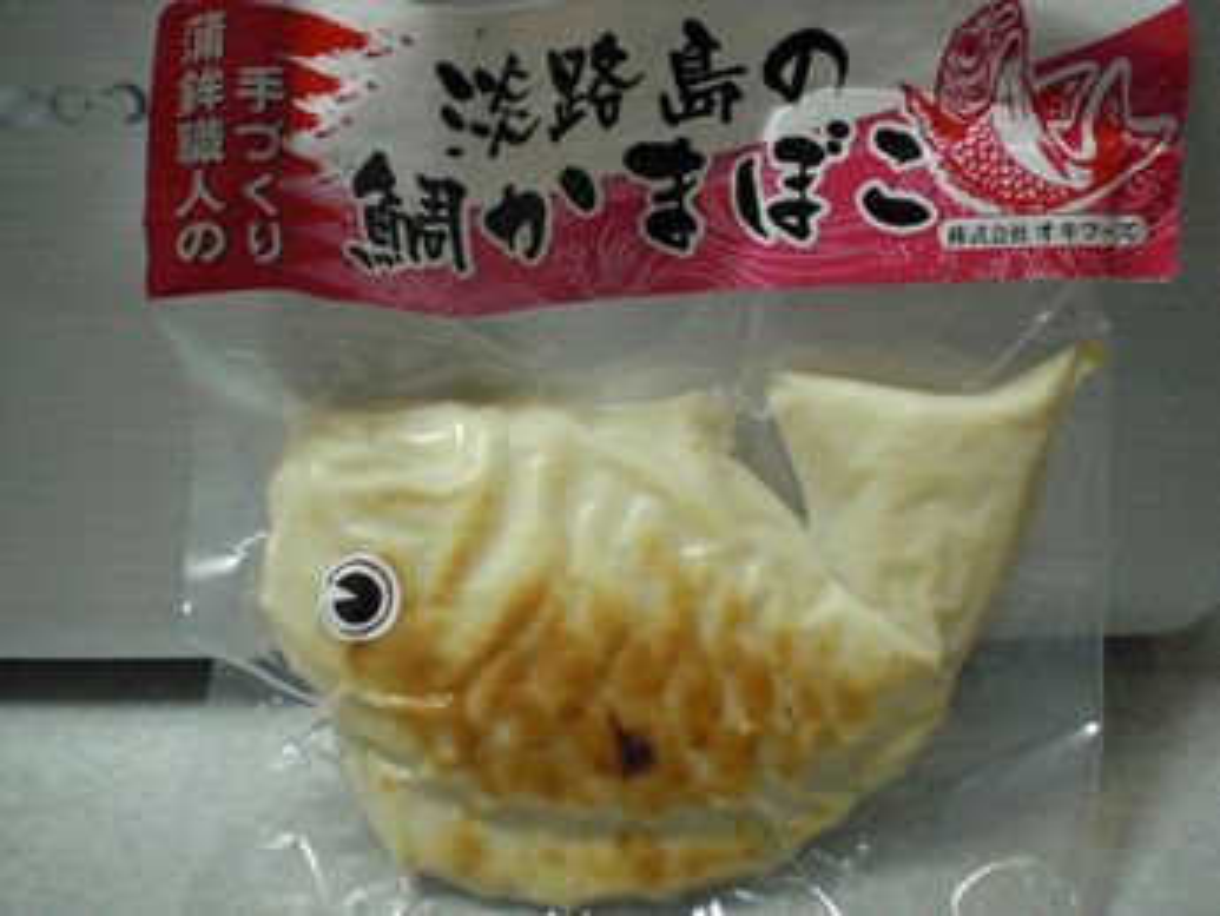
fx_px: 1340
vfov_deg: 37.7
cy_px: 458
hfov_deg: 49.0
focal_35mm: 38
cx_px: 610
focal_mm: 6.3
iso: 800
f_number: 3.1
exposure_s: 1/100
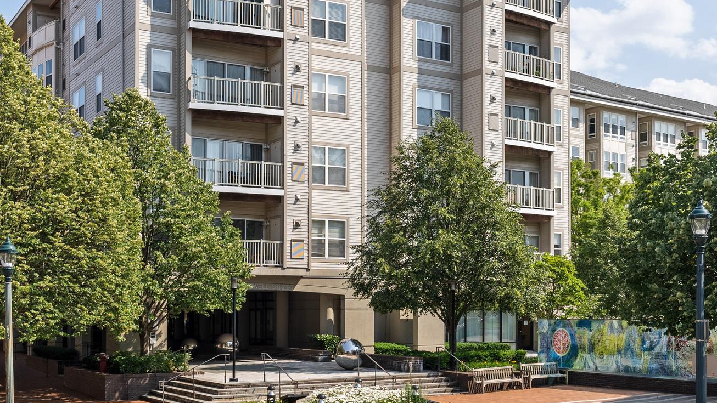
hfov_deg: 44.5
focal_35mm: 46
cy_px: 123
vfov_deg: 25.8
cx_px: 317
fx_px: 875
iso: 200
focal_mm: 28
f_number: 8
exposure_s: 1/400
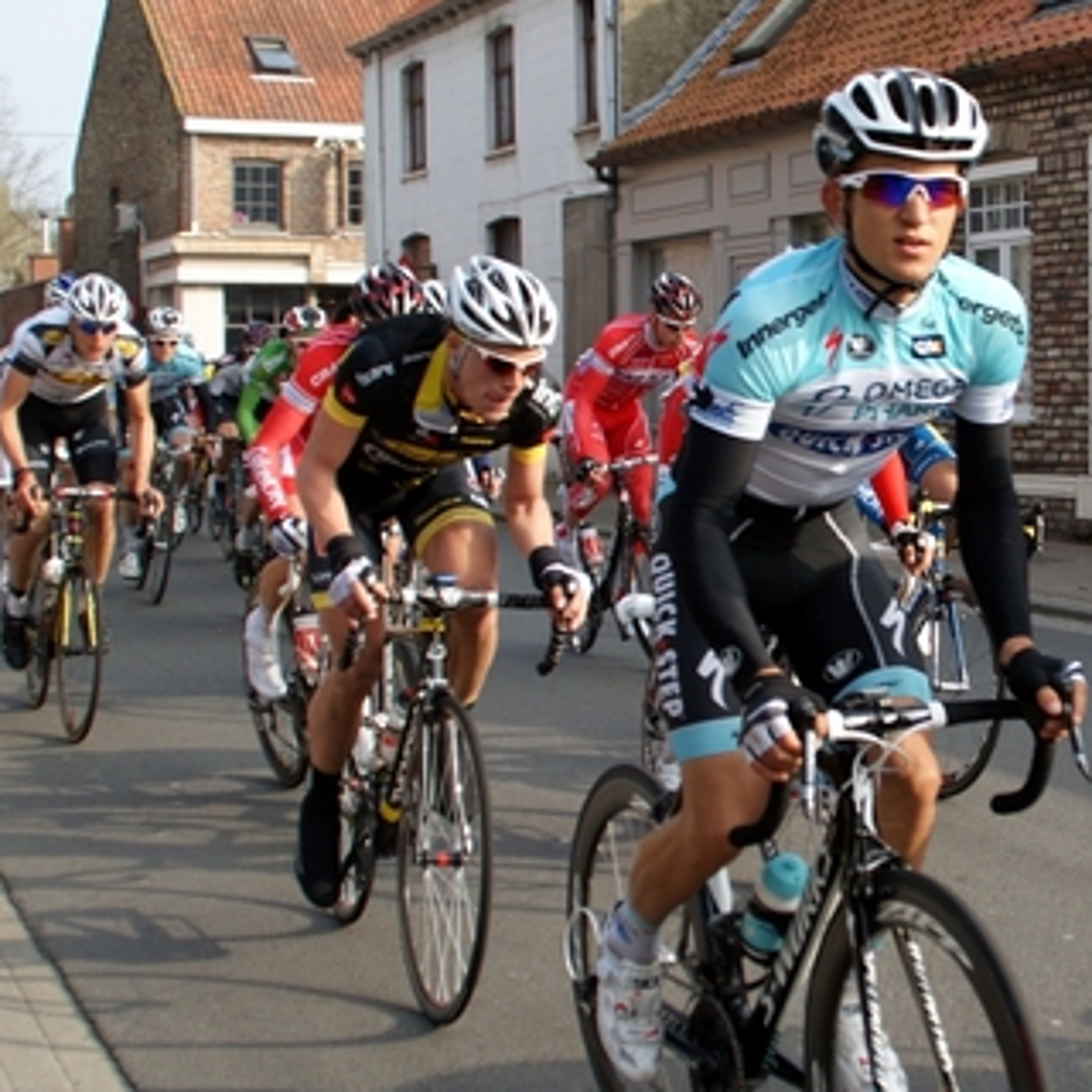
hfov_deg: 38.0
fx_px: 1535
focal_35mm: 43
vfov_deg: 39.0
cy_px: 657
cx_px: 839
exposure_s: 1/1000
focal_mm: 18
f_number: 3.5
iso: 200
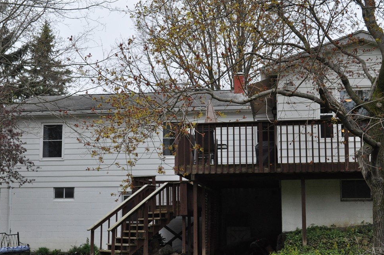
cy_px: 131
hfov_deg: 35.1
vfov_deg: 23.7
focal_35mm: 57
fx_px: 607
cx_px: 197
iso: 1250
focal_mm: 34
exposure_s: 1/1600
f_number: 8
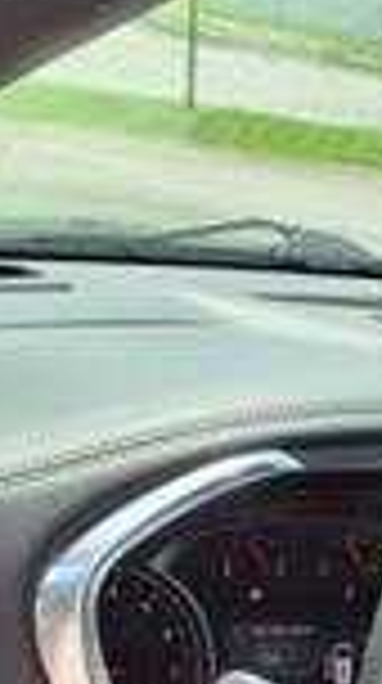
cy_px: 900
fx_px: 2243
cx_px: 701
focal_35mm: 124
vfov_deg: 16.3
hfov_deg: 9.3
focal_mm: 3.58
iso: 40
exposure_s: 1/333
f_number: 1.9
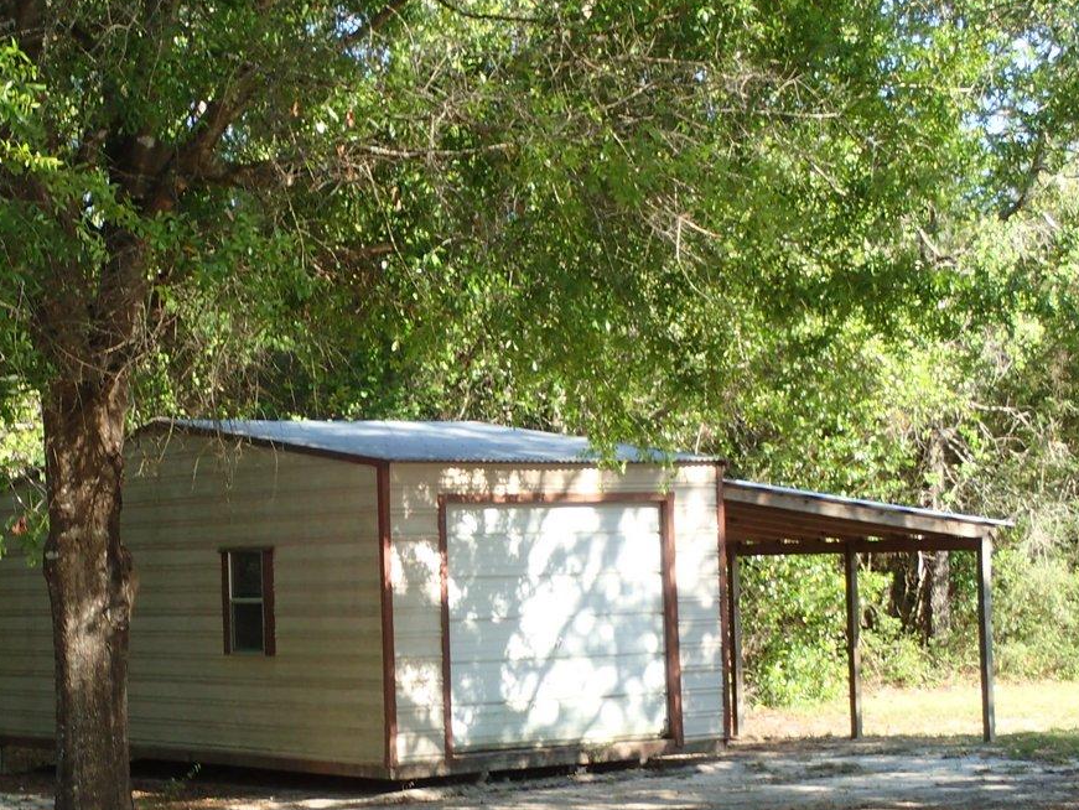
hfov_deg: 23.2
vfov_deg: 17.5
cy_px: 545
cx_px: 339
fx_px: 2619
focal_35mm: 84
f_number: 5
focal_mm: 11.01
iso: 160
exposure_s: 1/125
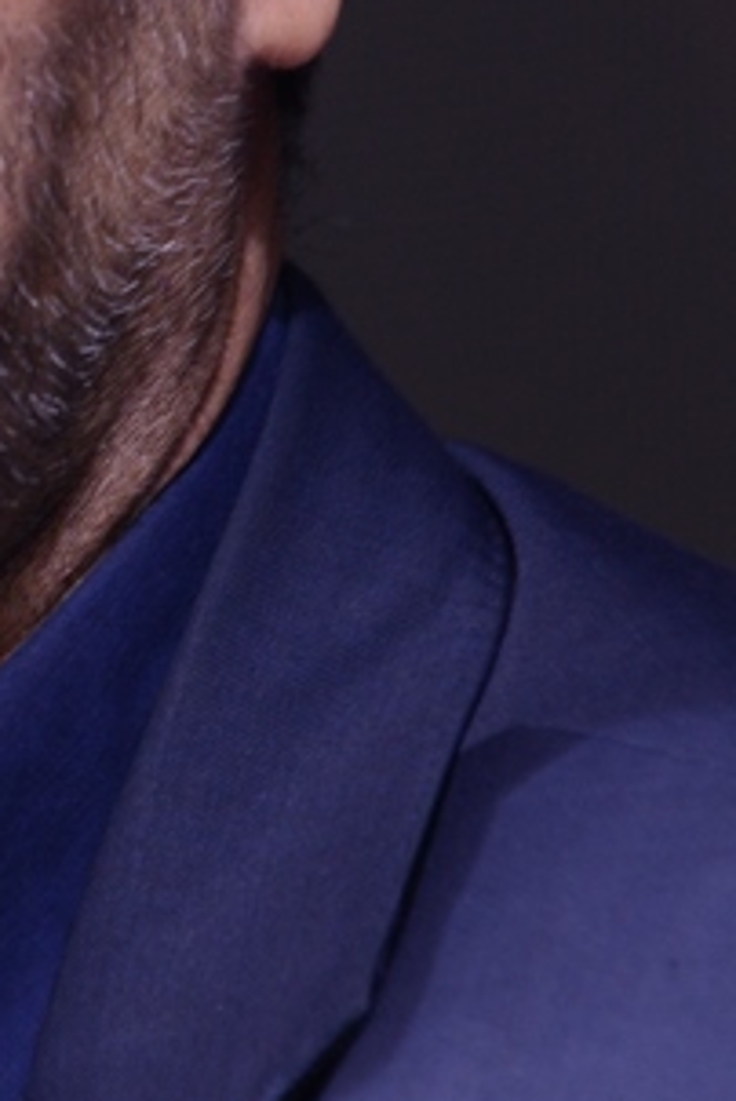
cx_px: -335
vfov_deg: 2.7
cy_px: 106
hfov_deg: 1.8
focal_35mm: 754
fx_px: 23068
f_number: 4
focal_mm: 190
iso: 640
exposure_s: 1/100
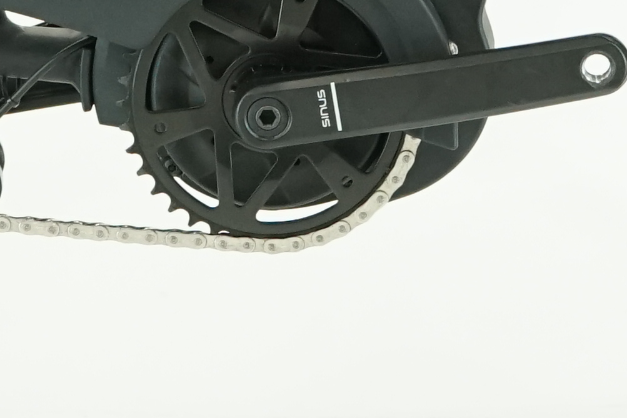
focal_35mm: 323
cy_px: -484
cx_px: 270
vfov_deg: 4.2
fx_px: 5626
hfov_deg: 6.4
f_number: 5
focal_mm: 54
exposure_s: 1/200
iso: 1600
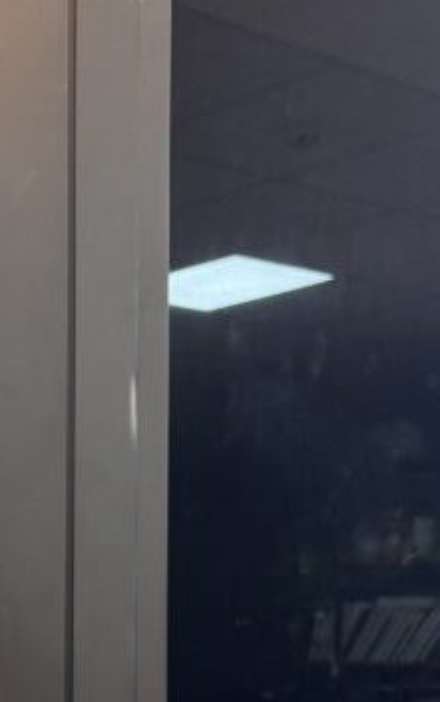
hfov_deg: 15.2
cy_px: 712
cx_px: -263
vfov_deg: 25.1
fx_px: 1495
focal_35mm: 78
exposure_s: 1/50
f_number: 1.6
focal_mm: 5.96
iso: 125
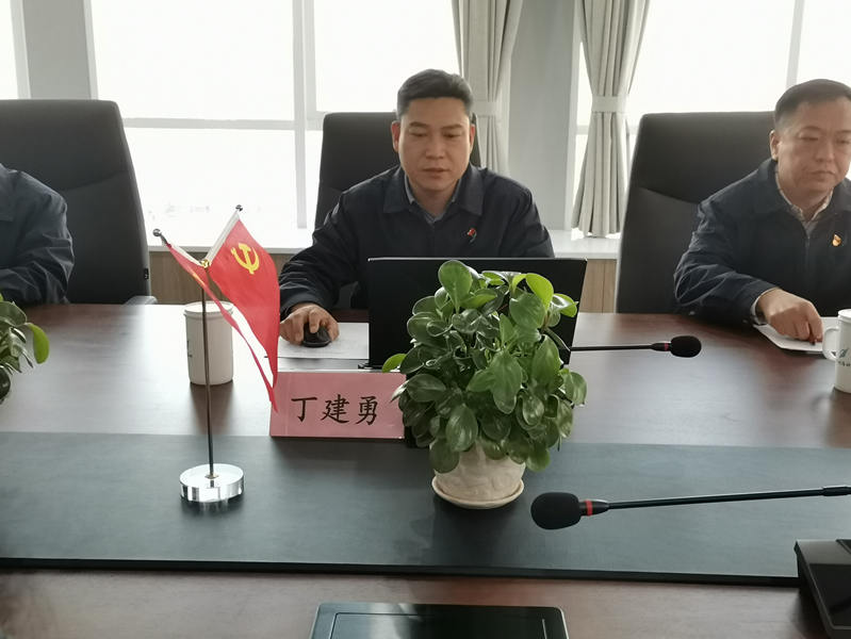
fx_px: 959
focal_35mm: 39
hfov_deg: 47.8
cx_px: 426
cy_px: 320
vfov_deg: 36.8
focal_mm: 4.75
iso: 320
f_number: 1.8
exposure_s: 1/100
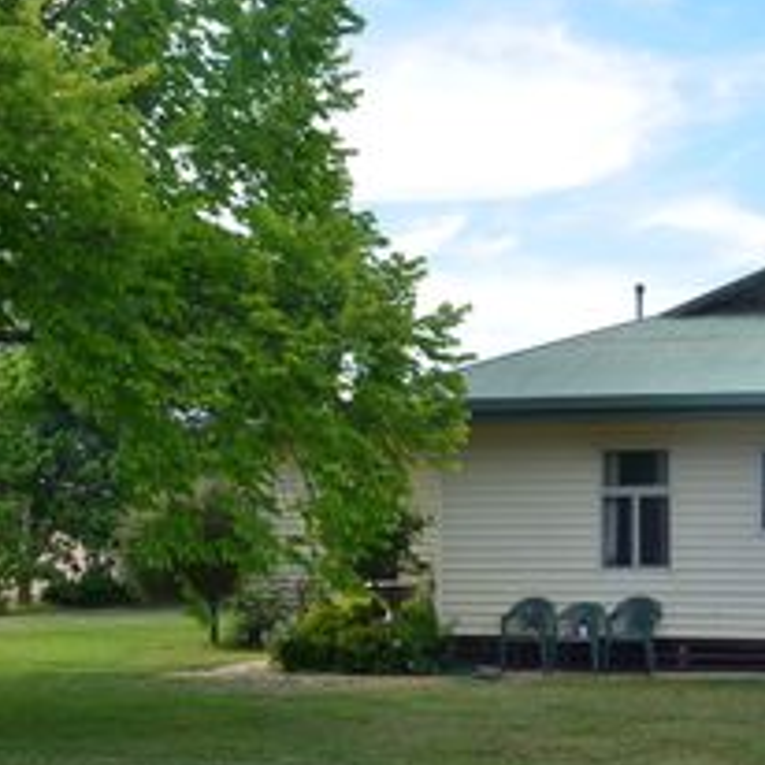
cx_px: 750
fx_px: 1600
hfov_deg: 25.6
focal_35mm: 64
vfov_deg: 26.8
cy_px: 470
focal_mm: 22
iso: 200
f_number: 11
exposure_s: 1/100
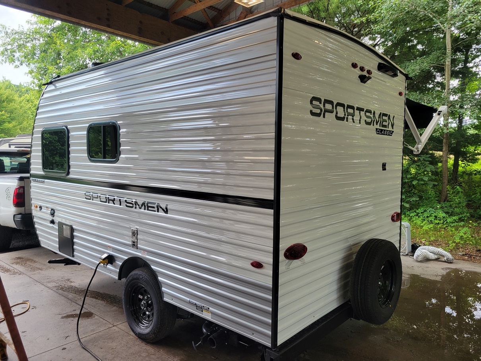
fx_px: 361
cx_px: 240
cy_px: 180
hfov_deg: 67.3
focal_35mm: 26
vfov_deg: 53.1
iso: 40
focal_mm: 5.4
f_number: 1.8
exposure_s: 1/216
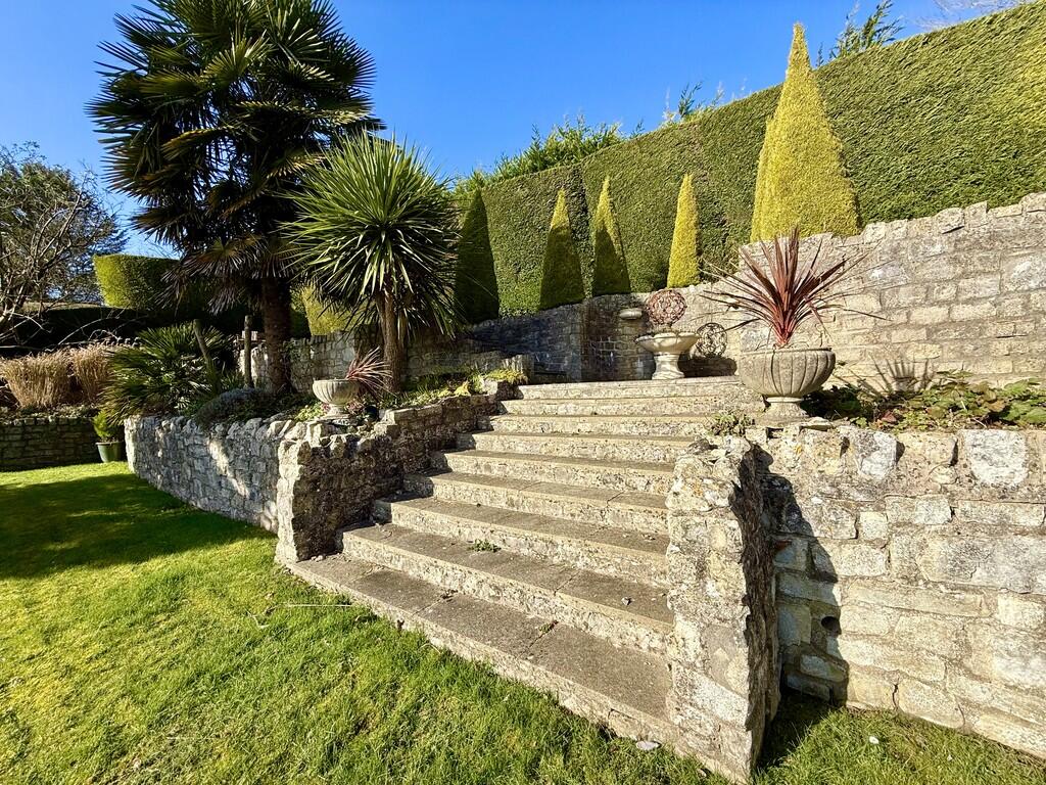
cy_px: 392
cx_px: 523
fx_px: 423
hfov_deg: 102.1
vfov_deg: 85.7
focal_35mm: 14
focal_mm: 2.22
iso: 50
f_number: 2.2
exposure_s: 1/1167
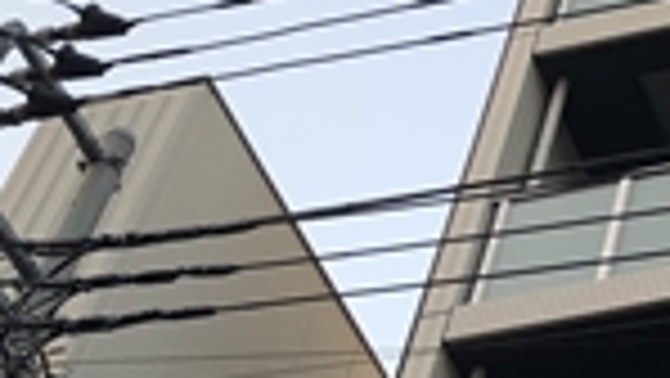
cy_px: 220
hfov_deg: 15.6
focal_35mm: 131
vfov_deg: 9.3
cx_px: 872
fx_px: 2329
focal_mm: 3.99
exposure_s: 1/100
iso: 25
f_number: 1.8
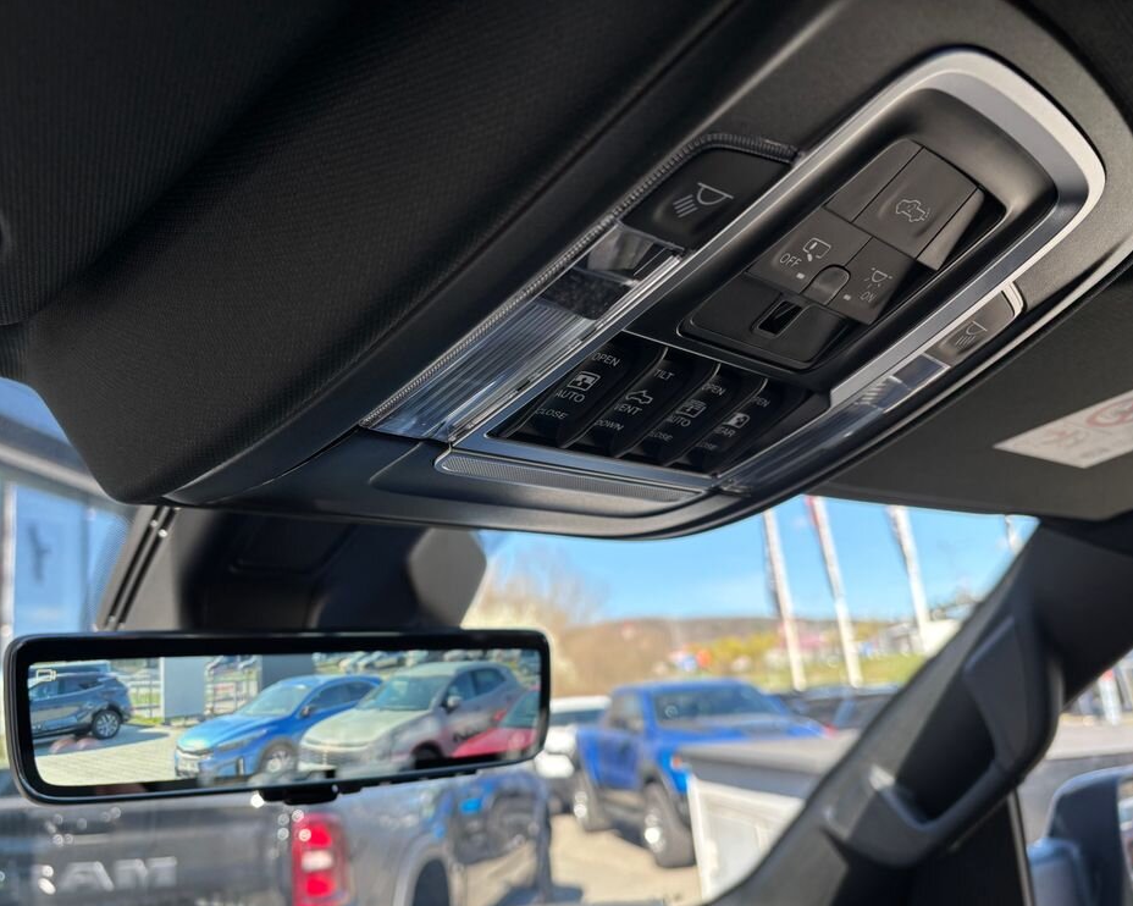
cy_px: 466
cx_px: 526
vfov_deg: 51.5
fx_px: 939
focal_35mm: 28
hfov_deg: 62.2
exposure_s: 1/284
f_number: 1.6
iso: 50
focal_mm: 5.96
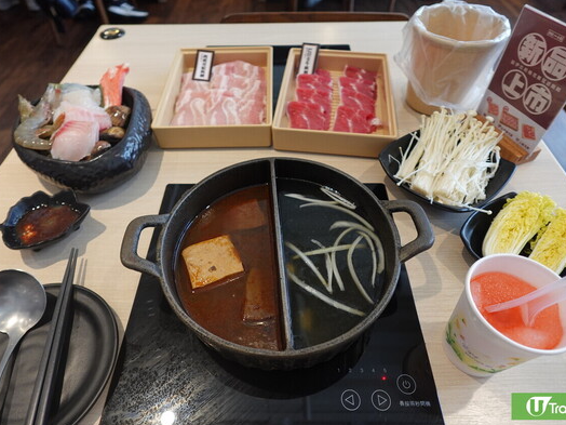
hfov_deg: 76.4
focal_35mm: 22
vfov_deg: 61.1
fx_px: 360
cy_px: 214
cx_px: 273
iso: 250
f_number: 2
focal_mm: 7.6
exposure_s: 1/80
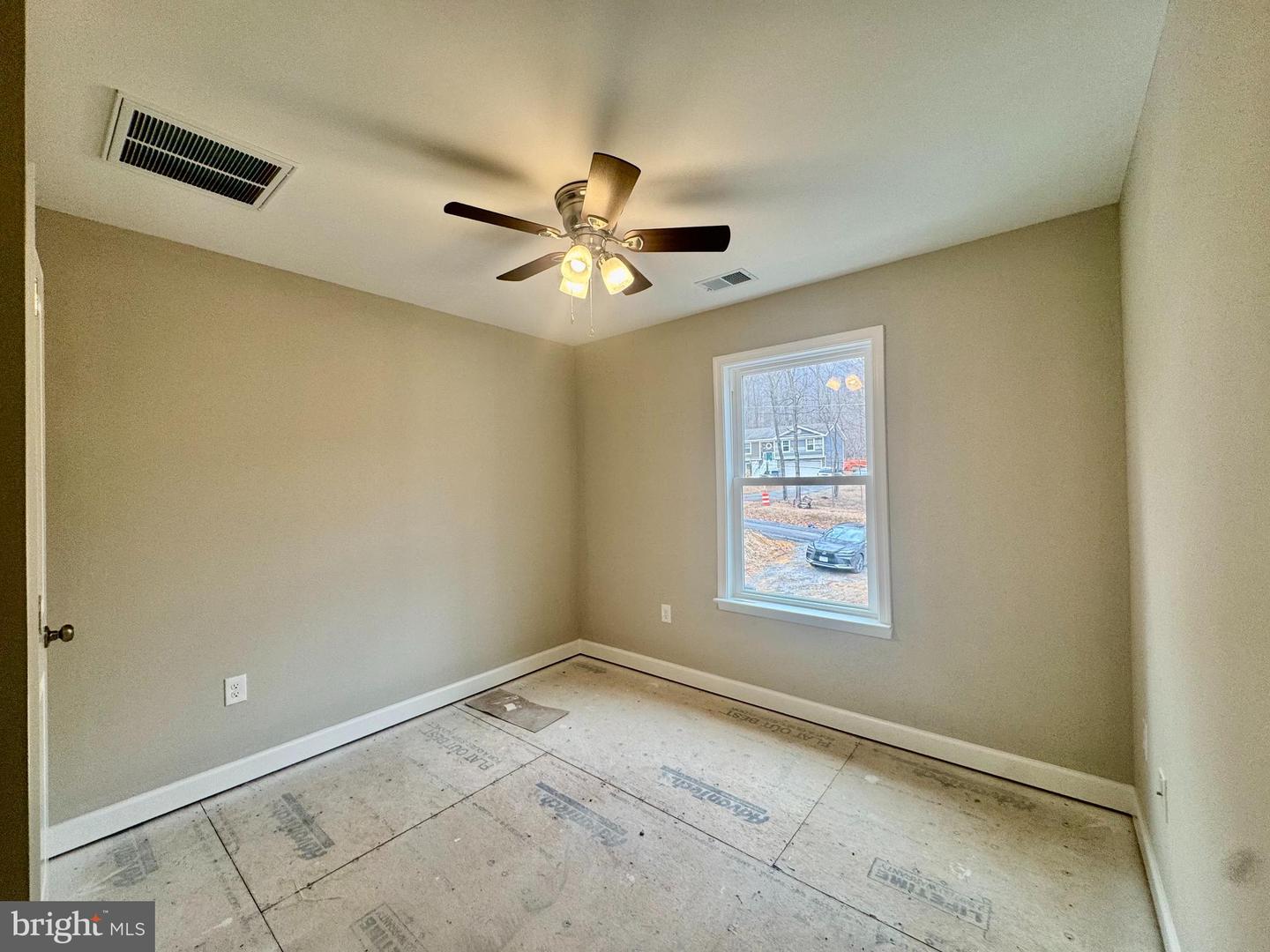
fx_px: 514
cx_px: 635
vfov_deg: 85.7
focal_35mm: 14
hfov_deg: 102.1
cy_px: 476
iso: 100
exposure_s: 1/120
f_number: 2.2
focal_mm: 2.22
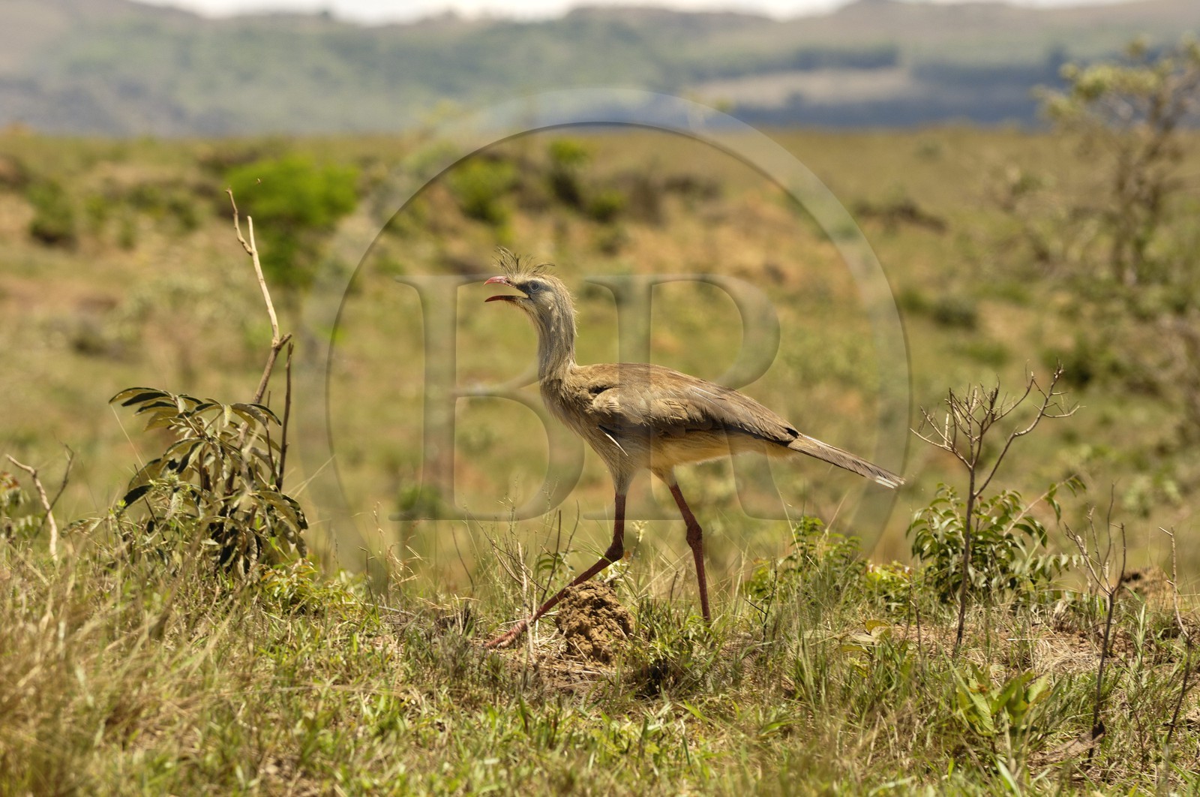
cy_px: 398
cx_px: 600
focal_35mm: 300
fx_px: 9986
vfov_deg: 4.6
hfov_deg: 6.9
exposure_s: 1/400
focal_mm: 200
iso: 100
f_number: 5.3
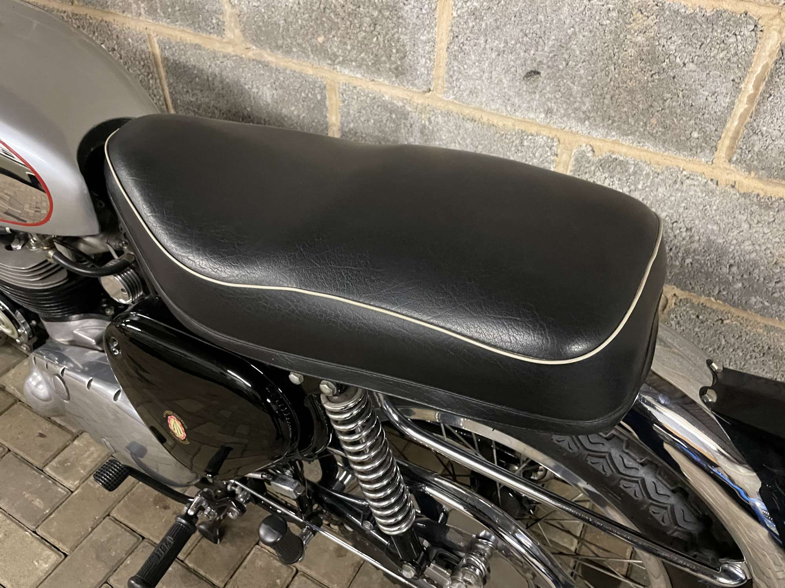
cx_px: 392
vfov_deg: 53.1
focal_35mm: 26
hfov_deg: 67.3
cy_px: 294
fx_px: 590
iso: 640
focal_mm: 4.2
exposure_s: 1/25
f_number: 1.6
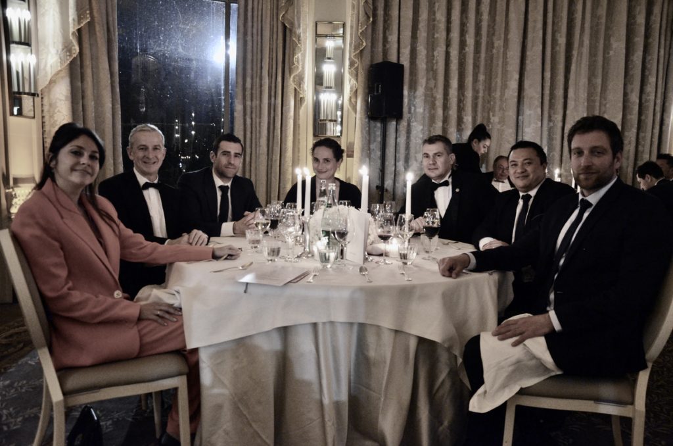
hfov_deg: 57.3
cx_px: 336
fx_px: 616
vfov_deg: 39.8
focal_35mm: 33
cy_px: 223
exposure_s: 1/40
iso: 1600
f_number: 3.8
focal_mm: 22
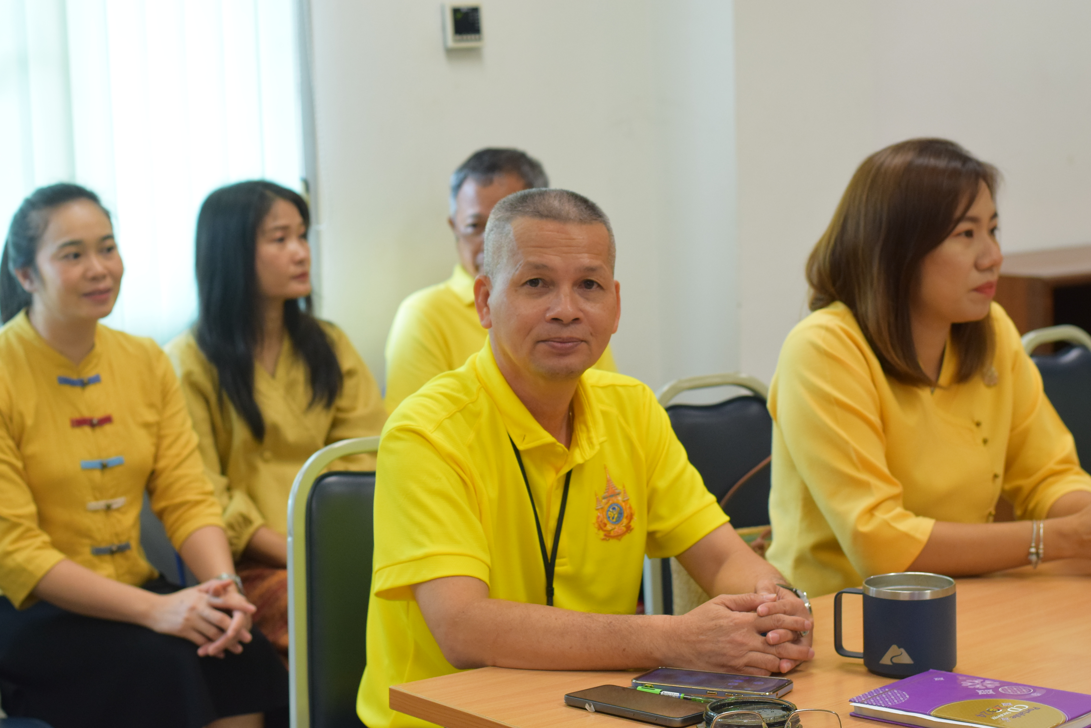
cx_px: 546
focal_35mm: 75
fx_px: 2273
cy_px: 364
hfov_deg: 27.0
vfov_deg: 18.2
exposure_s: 1/160
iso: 1000
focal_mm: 50
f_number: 4.5
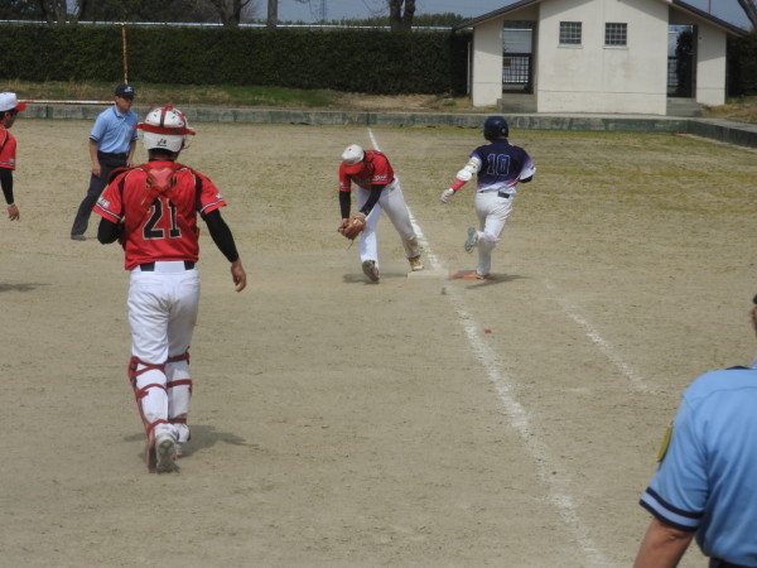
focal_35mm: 135
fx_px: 2952
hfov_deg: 14.6
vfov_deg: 11.0
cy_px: 284
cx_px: 378
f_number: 5
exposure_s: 1/1250
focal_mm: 24.2
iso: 100
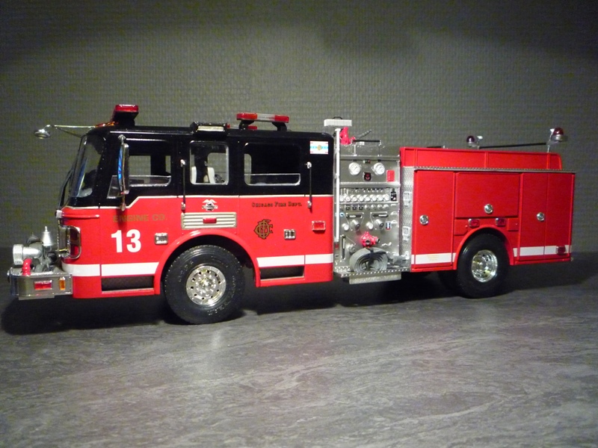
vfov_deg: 46.8
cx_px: 299
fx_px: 518
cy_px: 224
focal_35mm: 30
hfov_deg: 60.0
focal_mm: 5.2
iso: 800
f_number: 3.3
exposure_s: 1/30
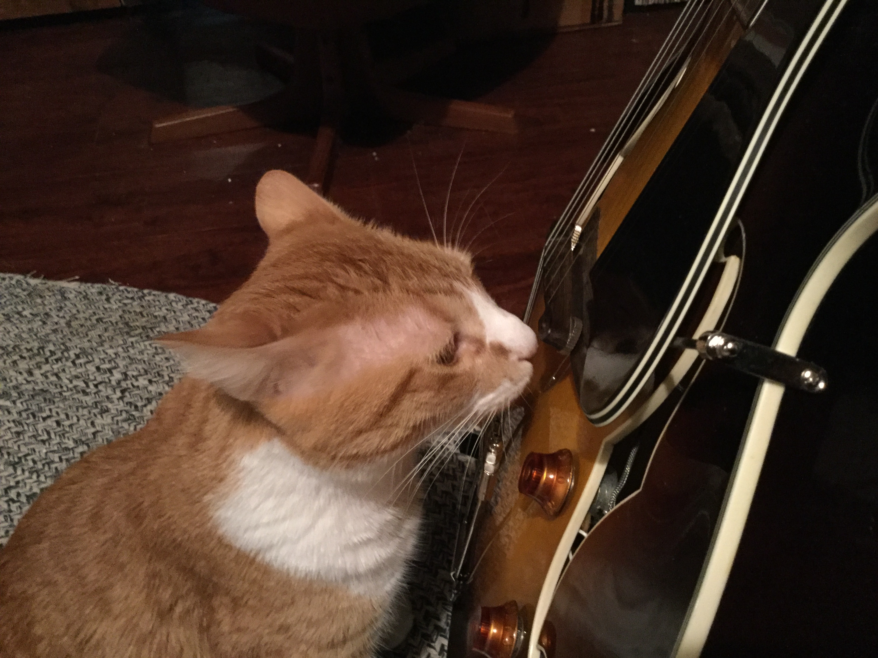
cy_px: 329
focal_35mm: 31
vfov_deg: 45.4
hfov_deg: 58.4
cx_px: 439
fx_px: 786
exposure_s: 1/15
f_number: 2.4
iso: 500
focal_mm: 3.3
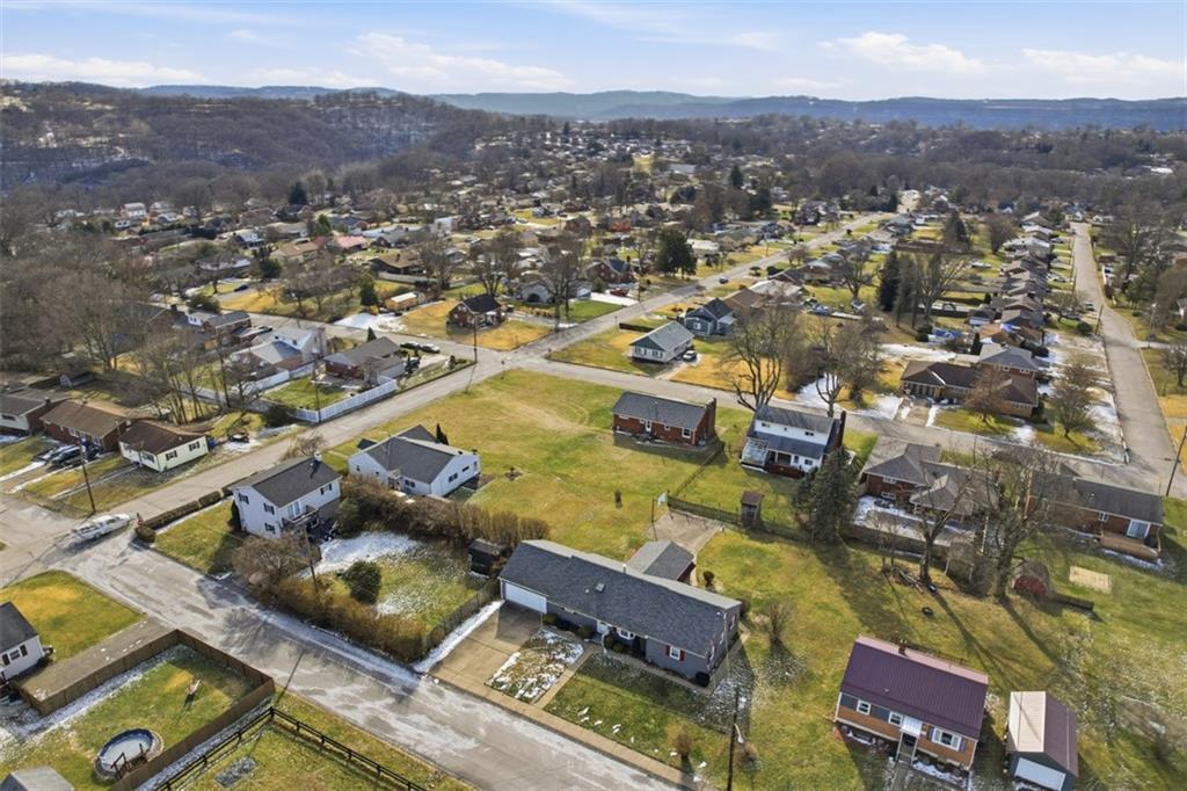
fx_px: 725
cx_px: 594
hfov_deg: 78.6
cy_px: 396
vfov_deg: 57.2
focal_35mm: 22
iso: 130
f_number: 2.8
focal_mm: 8.4
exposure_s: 1/1000
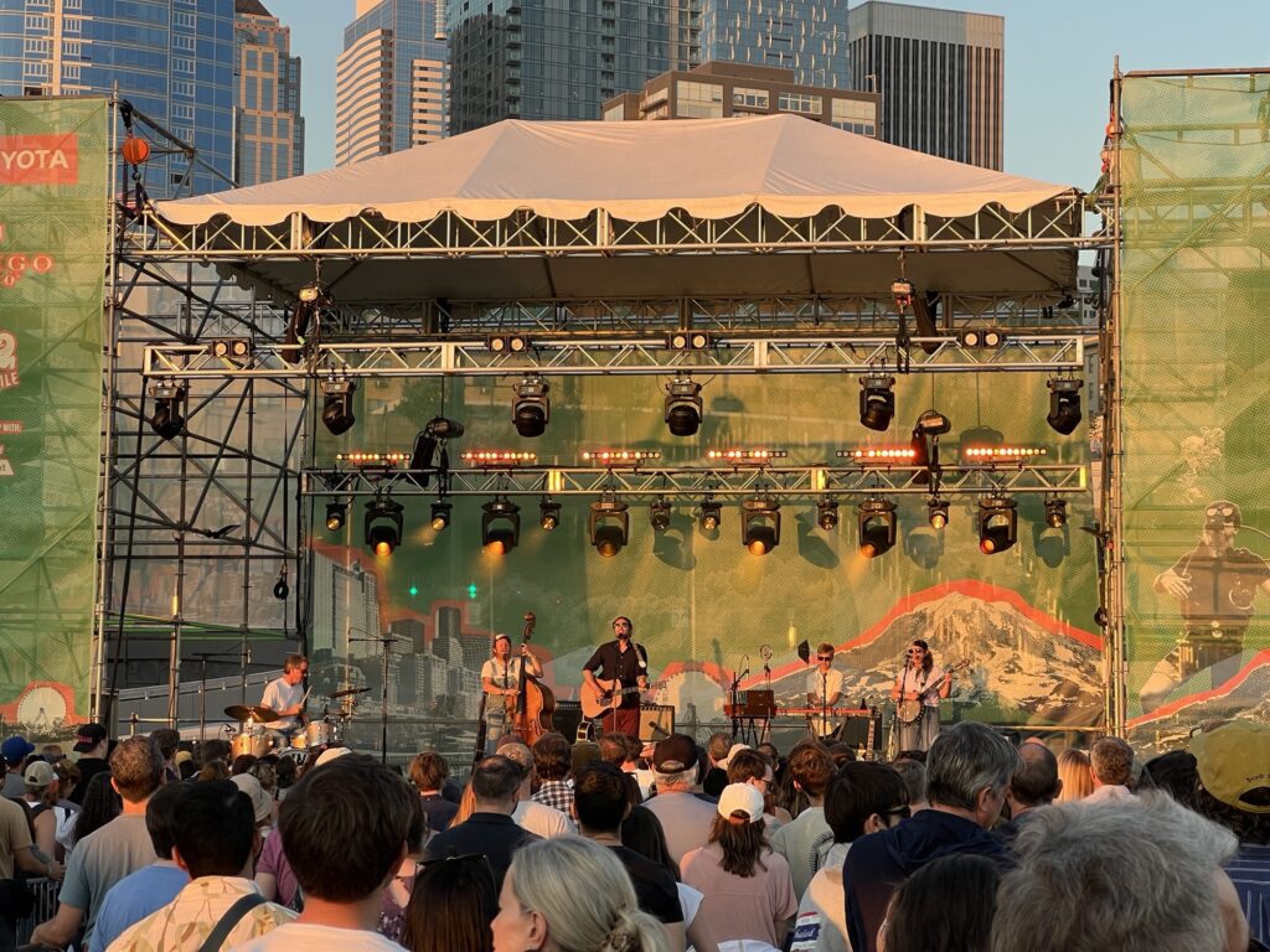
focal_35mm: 77
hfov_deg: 25.3
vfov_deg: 19.1
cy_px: 476
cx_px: 635
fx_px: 2825
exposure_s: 1/99
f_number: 2.8
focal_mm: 9
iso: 40
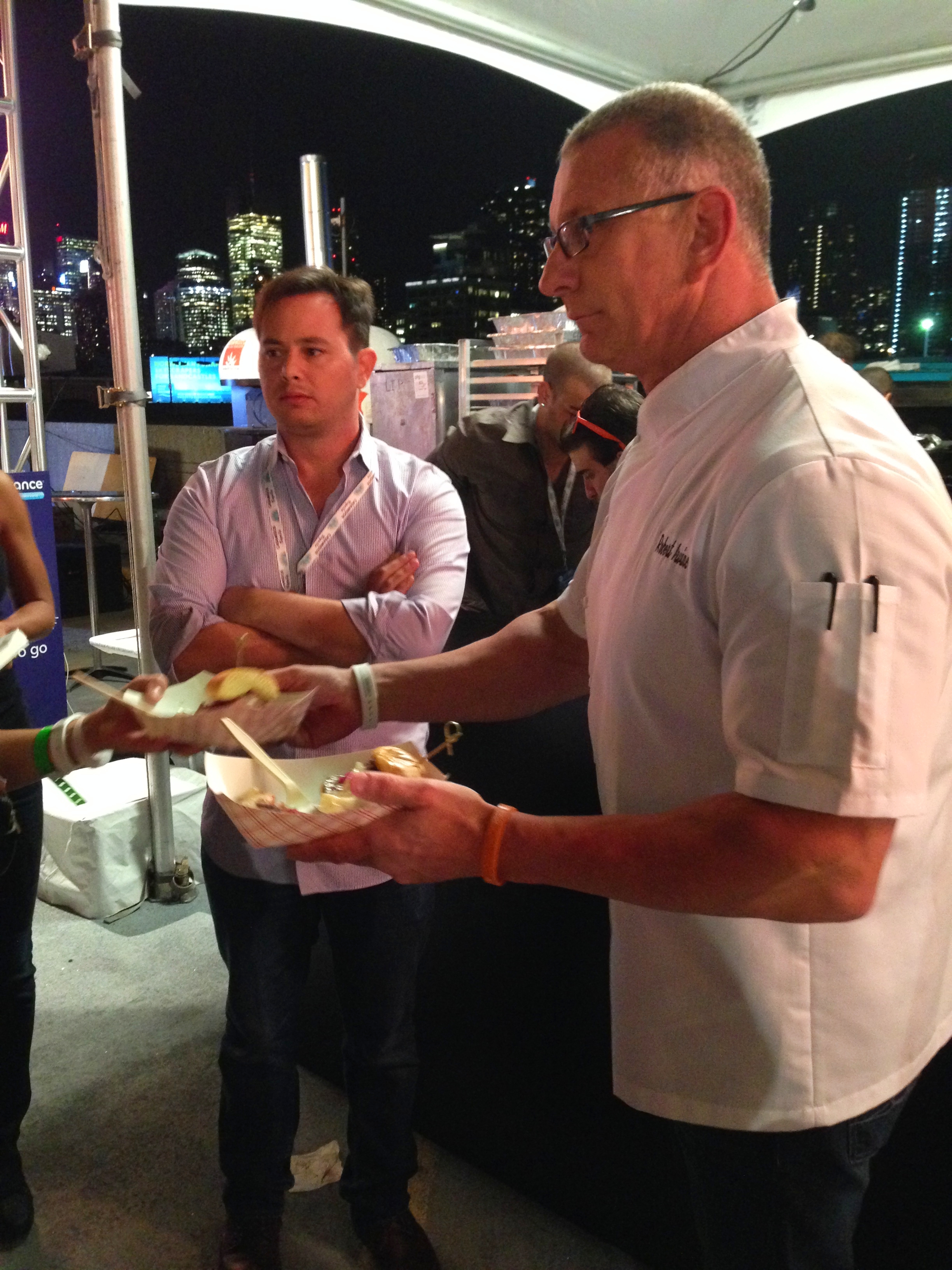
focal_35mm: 33
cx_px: 476
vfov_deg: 55.4
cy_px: 635
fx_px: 1210
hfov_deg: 42.9
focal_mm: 4.12
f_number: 2.4
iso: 400
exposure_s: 1/15
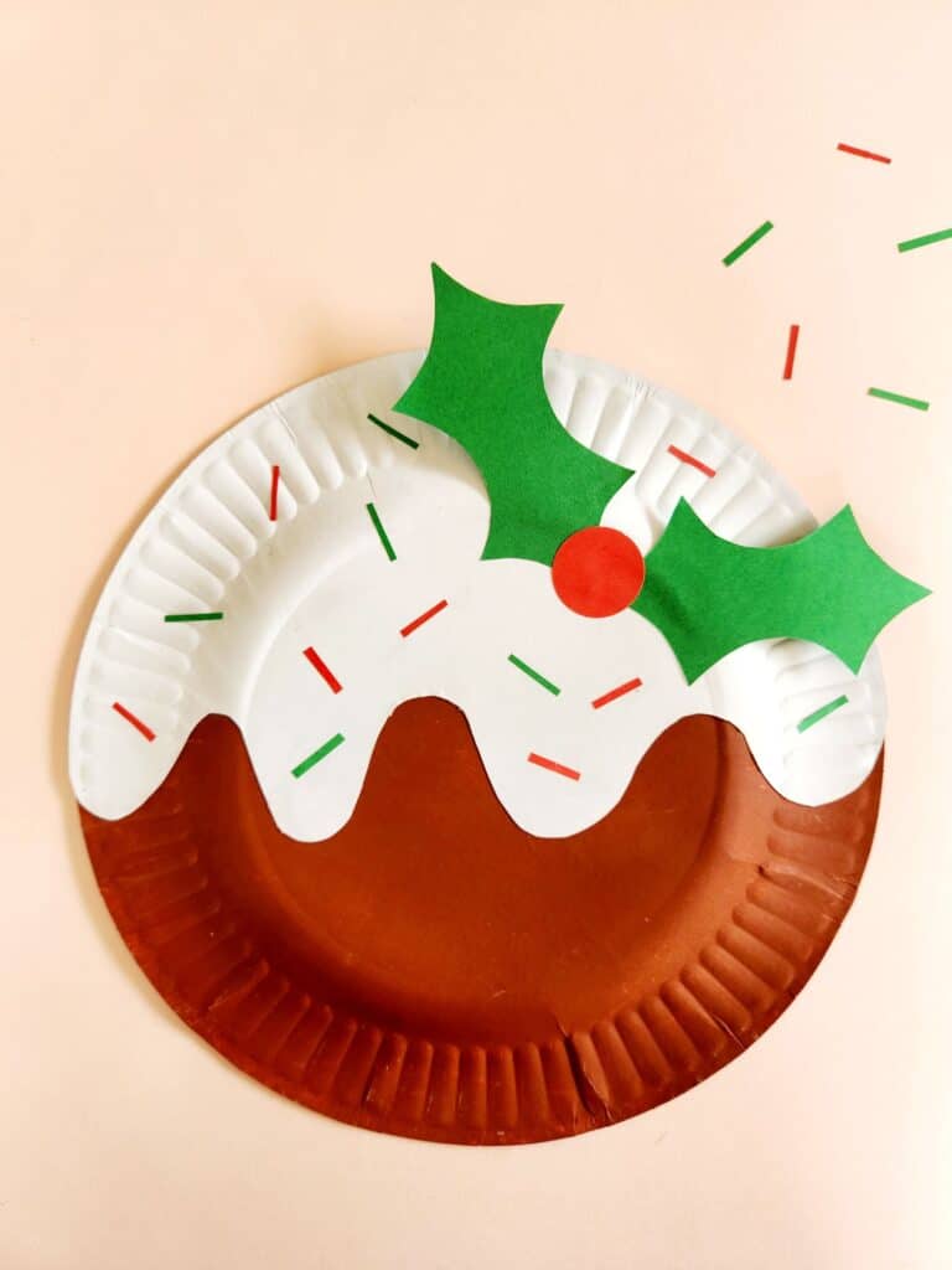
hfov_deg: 58.9
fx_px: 843
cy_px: 635
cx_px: 476
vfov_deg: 73.9
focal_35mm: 23
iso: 64
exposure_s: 1/182
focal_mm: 5.4
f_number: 1.8
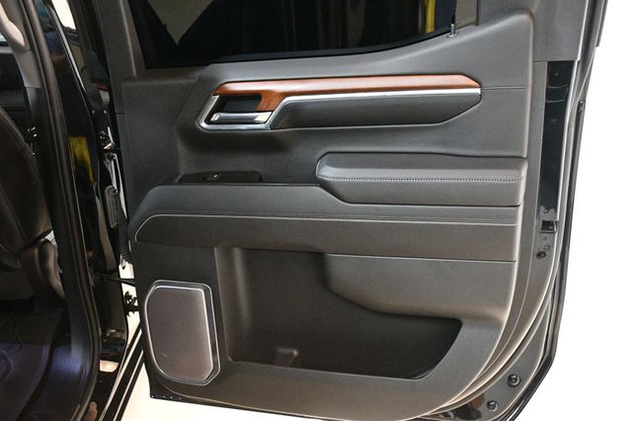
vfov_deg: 39.9
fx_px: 579
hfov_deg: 57.2
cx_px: 316
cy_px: 210
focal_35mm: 33
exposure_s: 1/60
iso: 5600
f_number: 3.5
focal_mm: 22
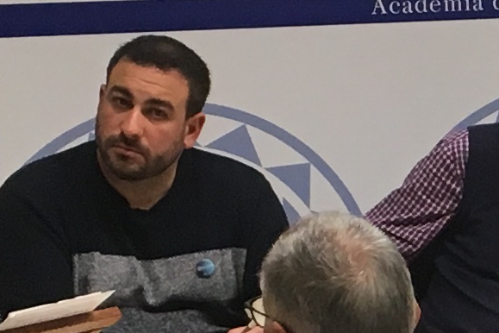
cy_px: 297
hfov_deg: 9.3
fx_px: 2911
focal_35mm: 210
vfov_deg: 6.5
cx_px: 899
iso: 40
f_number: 2.2
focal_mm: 4.15
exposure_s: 1/33
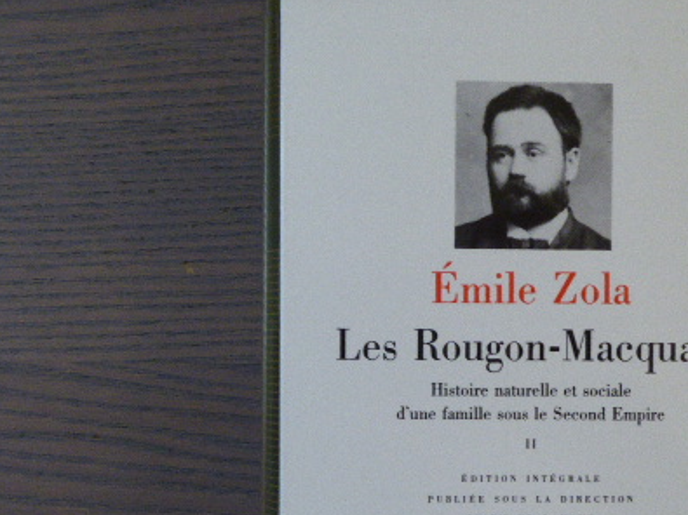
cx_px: 458
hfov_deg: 24.0
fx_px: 1609
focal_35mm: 81
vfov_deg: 18.1
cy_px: 385
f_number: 4.1
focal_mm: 9
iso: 400
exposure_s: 1/15
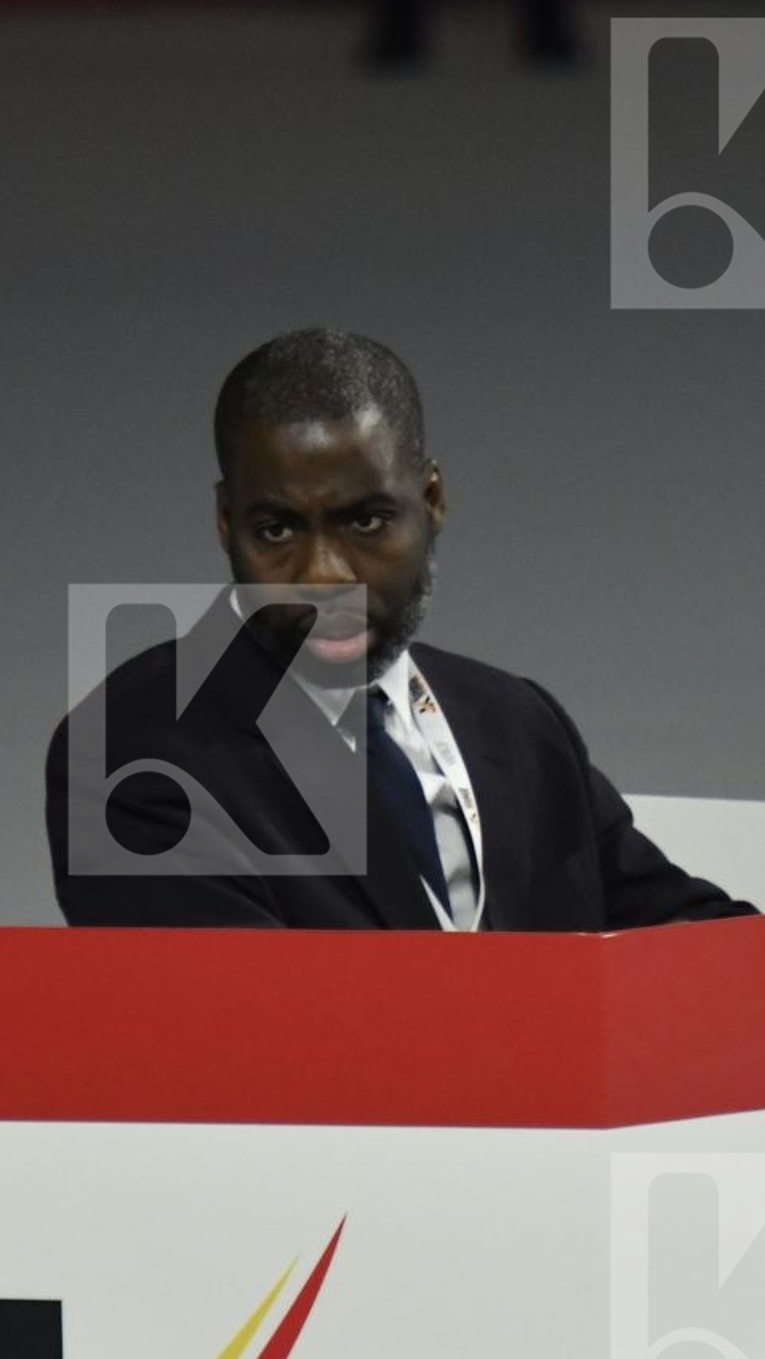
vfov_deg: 3.1
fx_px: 25190
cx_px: 760
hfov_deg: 1.7
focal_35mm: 699
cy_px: 730
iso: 1250
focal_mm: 210
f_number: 4
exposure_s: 1/400
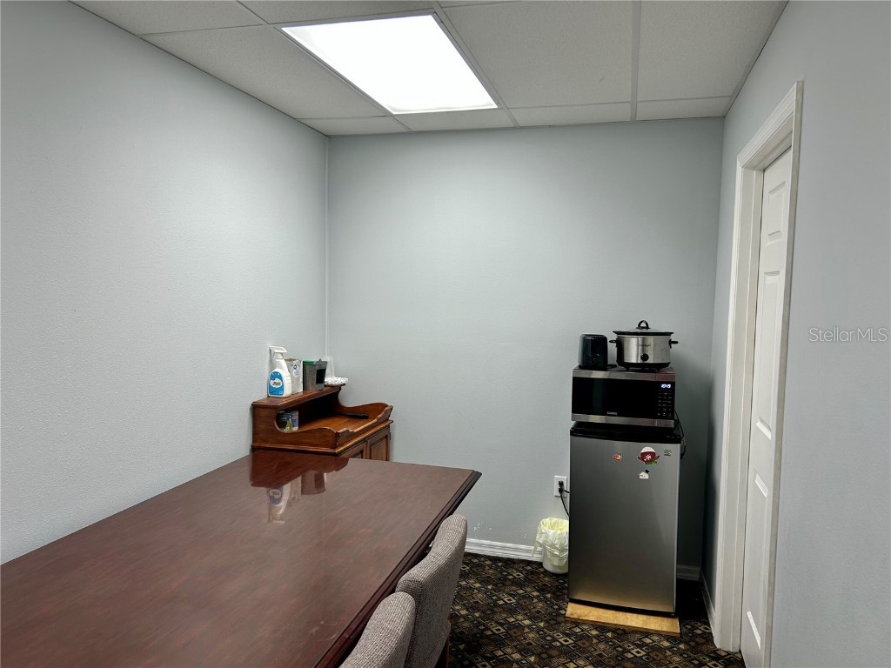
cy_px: 334
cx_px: 446
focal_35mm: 26
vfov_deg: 53.1
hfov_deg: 67.3
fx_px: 669
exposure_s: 1/120
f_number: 1.5
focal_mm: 5.7
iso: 64
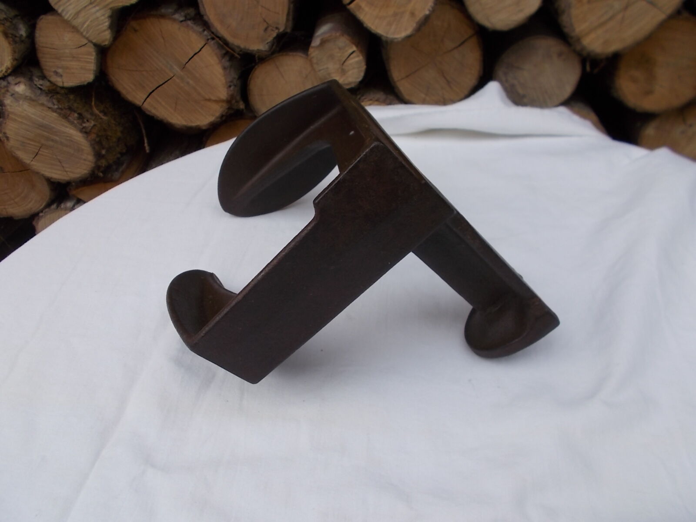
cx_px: 348
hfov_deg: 67.3
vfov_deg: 53.1
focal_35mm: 26
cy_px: 261
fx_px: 523
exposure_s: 1/320
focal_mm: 4.6
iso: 80
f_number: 3.2
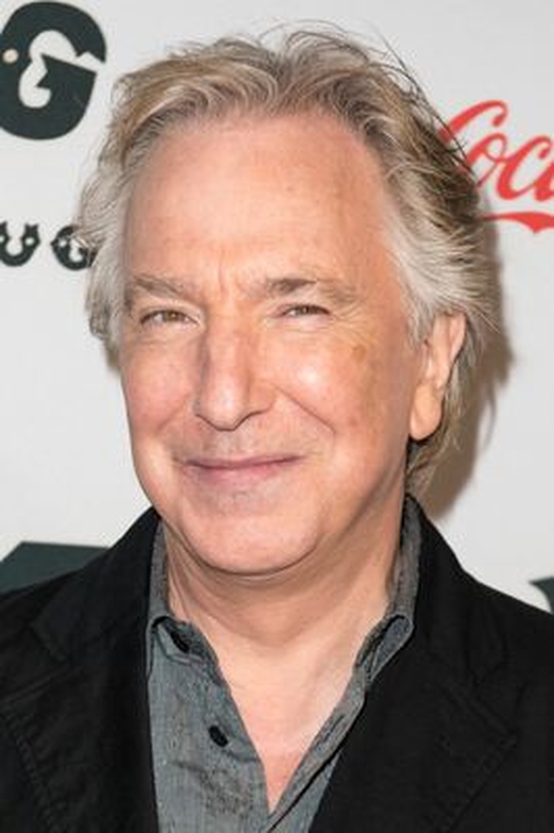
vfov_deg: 32.4
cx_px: 277
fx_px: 1434
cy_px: 416
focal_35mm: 62
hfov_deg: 21.9
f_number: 7.1
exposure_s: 1/250
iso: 320
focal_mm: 62
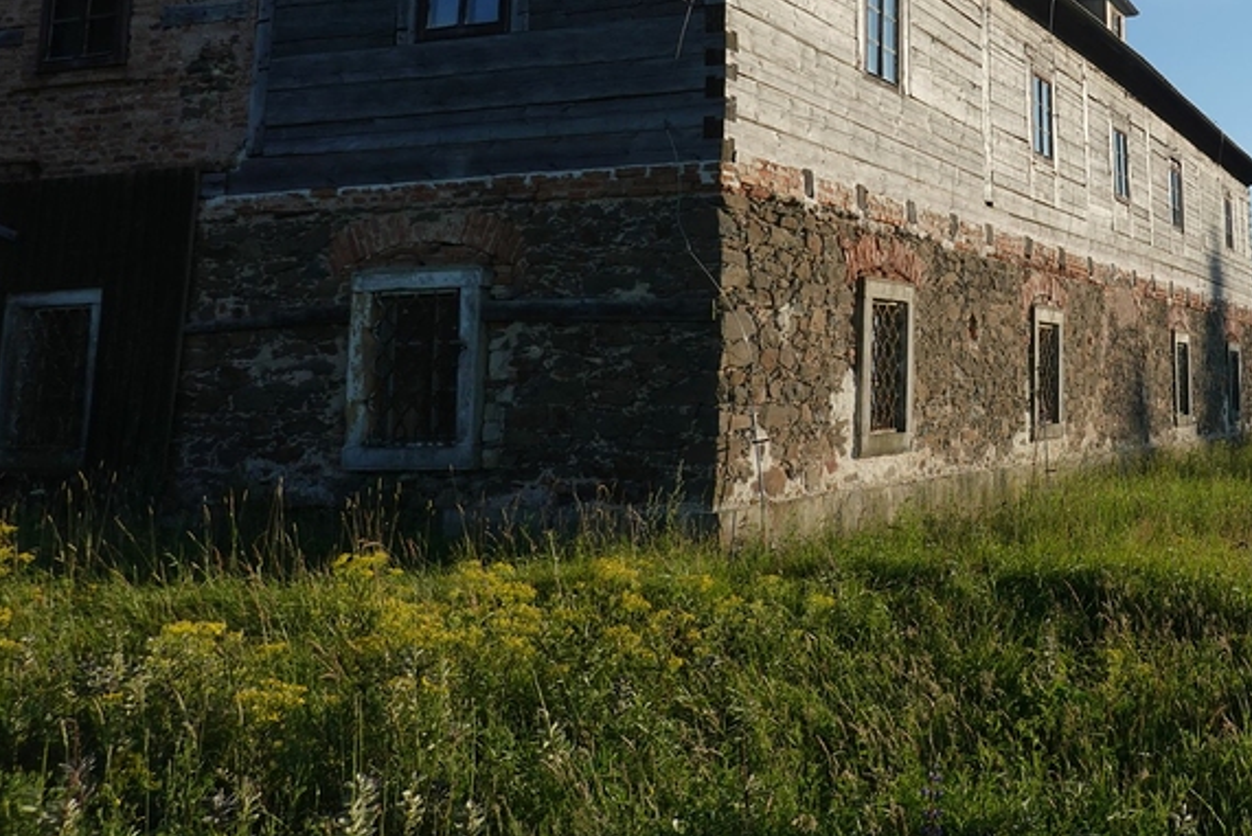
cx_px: 1052
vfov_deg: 30.8
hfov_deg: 43.5
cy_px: 122
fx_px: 1461
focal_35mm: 42
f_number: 7.1
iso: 125
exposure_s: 1/320
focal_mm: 9
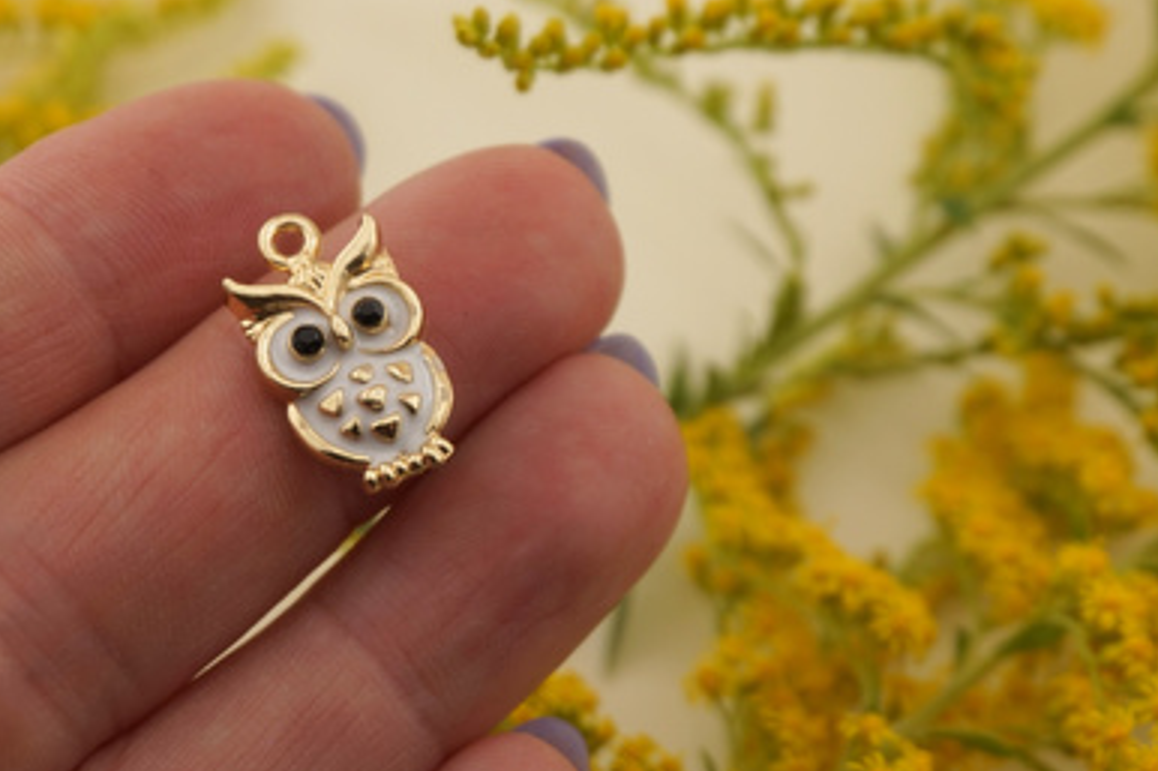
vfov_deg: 17.7
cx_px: 603
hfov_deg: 26.3
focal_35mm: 77
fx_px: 2476
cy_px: 354
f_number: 6.3
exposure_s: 1/100
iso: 100
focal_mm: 44
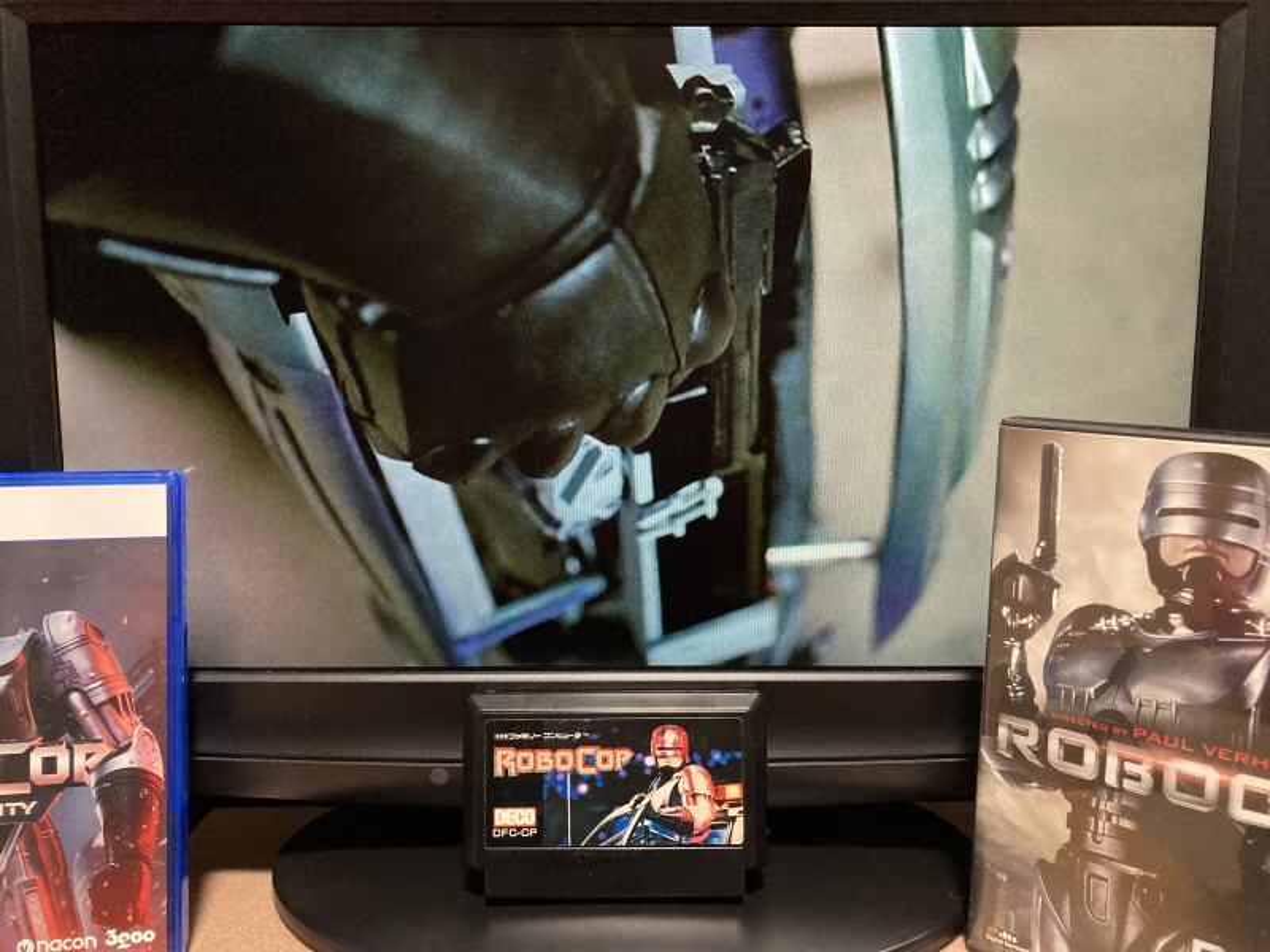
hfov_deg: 63.4
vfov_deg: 49.7
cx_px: 635
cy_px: 476
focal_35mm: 28
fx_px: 1027
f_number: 1.8
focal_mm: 3.99
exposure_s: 1/60
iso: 200
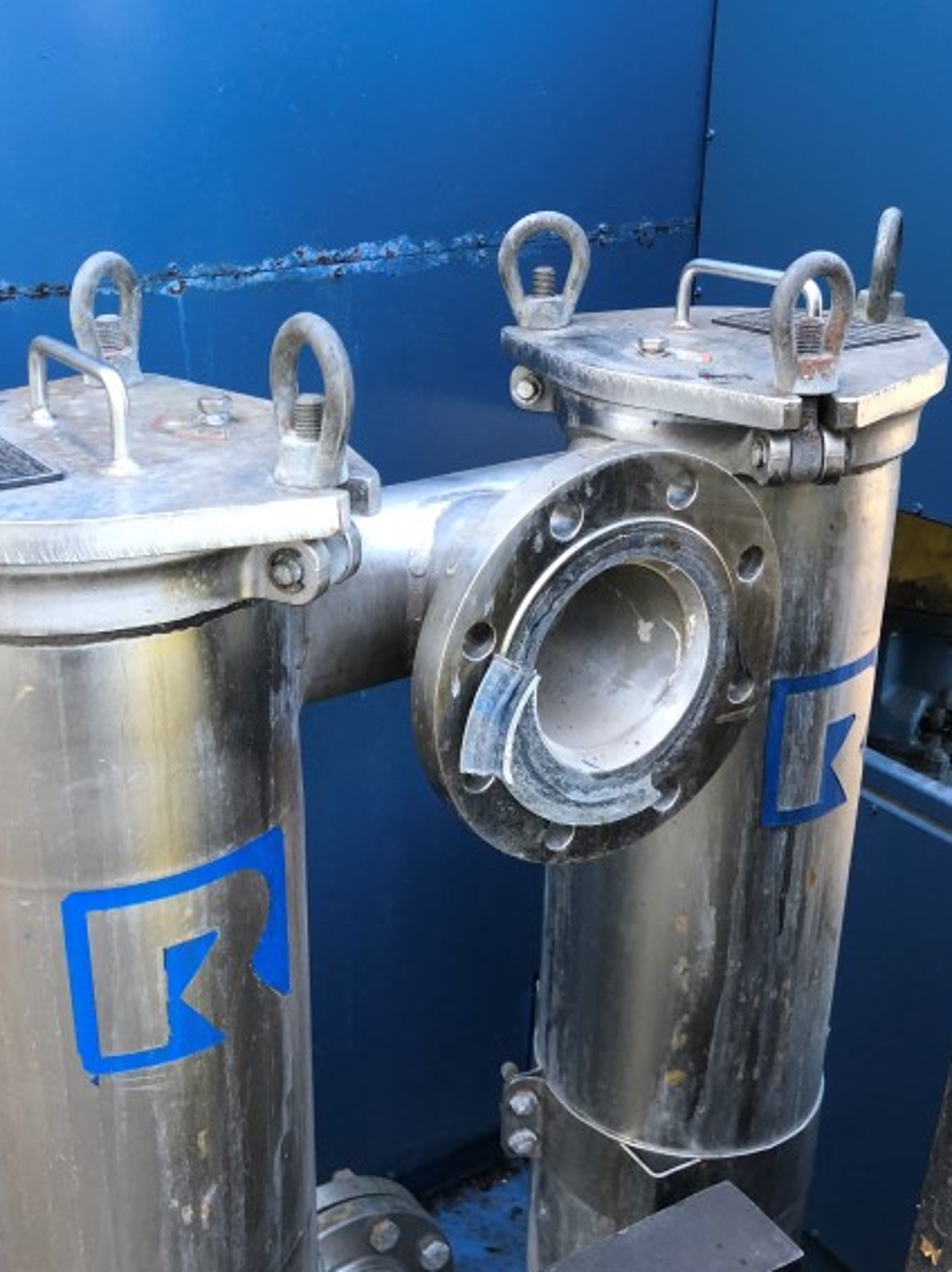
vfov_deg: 49.0
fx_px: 1394
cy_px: 600
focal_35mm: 38
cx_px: 366
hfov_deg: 37.5
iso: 25
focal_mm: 4
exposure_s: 1/30
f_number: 1.8
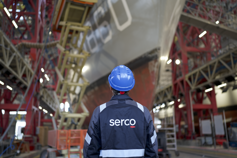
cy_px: 79
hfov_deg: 54.4
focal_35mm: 35
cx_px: 118
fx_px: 231
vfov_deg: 37.9
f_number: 1.4
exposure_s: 1/160
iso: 80
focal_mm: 35
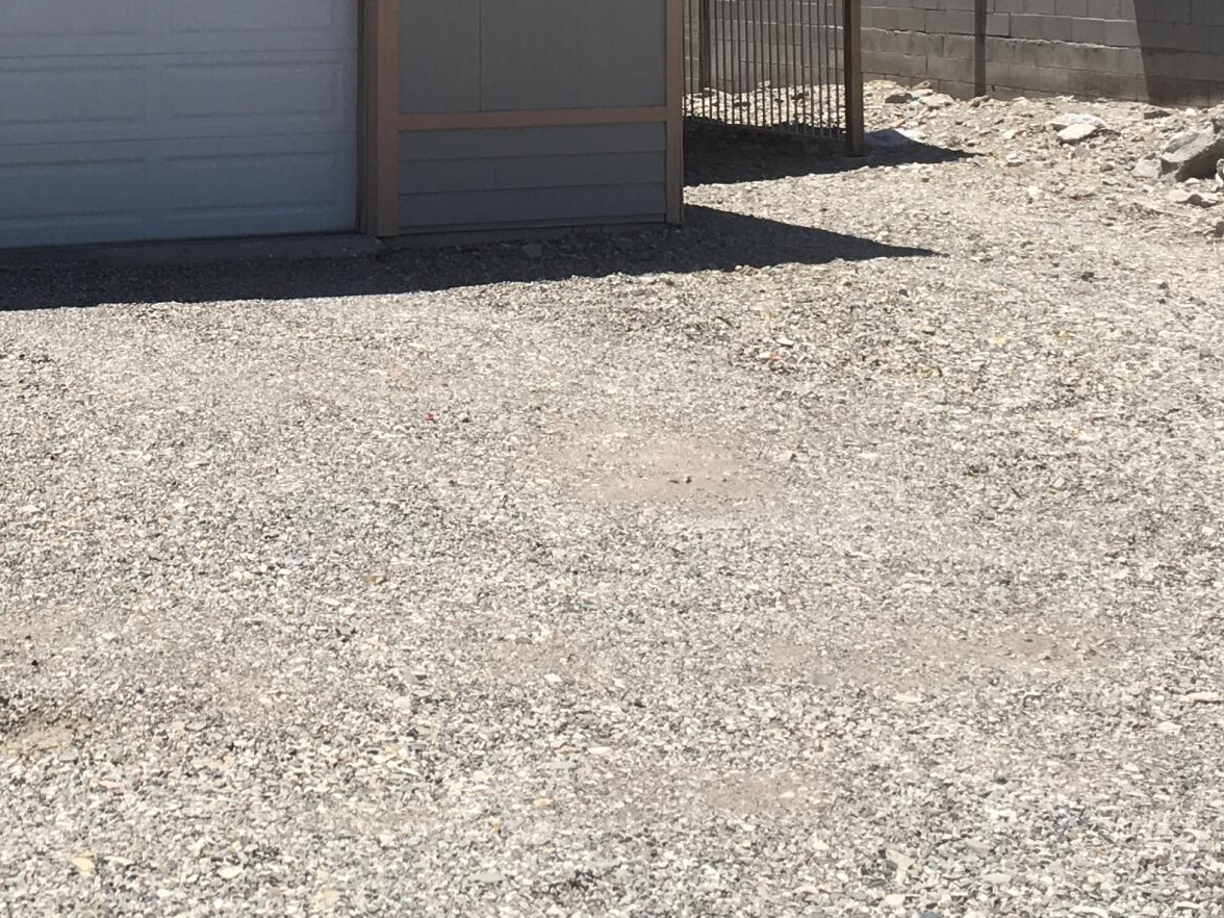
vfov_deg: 19.2
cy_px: -70
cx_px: 339
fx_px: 2617
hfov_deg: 26.1
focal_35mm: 74
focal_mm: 4.15
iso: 25
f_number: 2.2
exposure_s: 1/1832
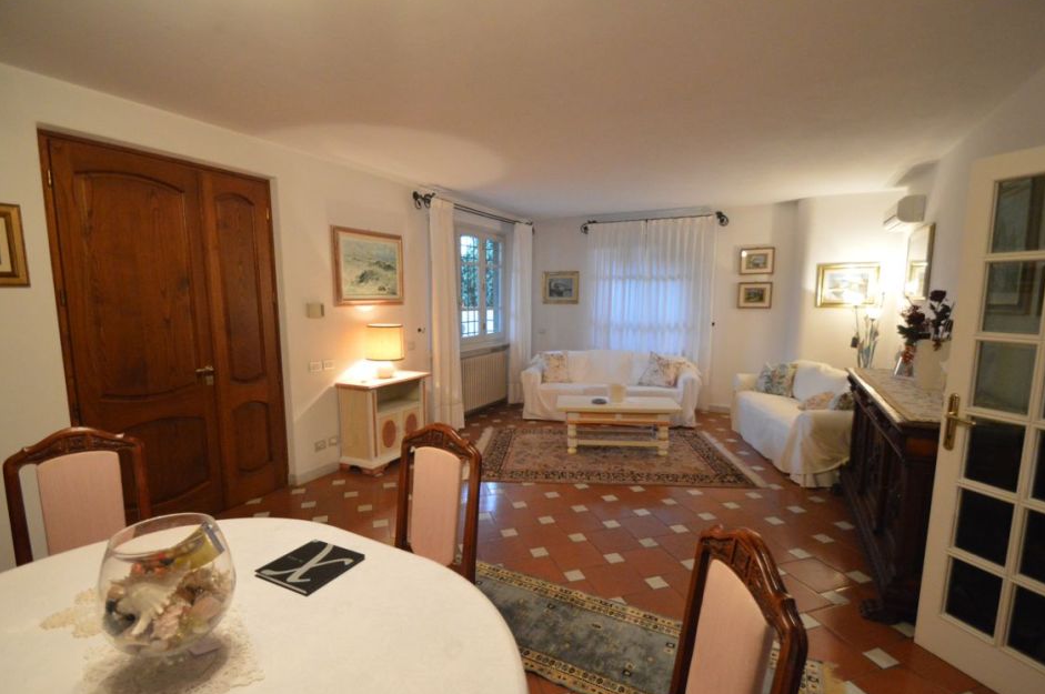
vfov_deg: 73.6
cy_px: 365
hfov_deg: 96.8
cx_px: 521
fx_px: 464
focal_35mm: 16
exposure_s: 1/60
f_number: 3.5
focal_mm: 10
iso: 2800
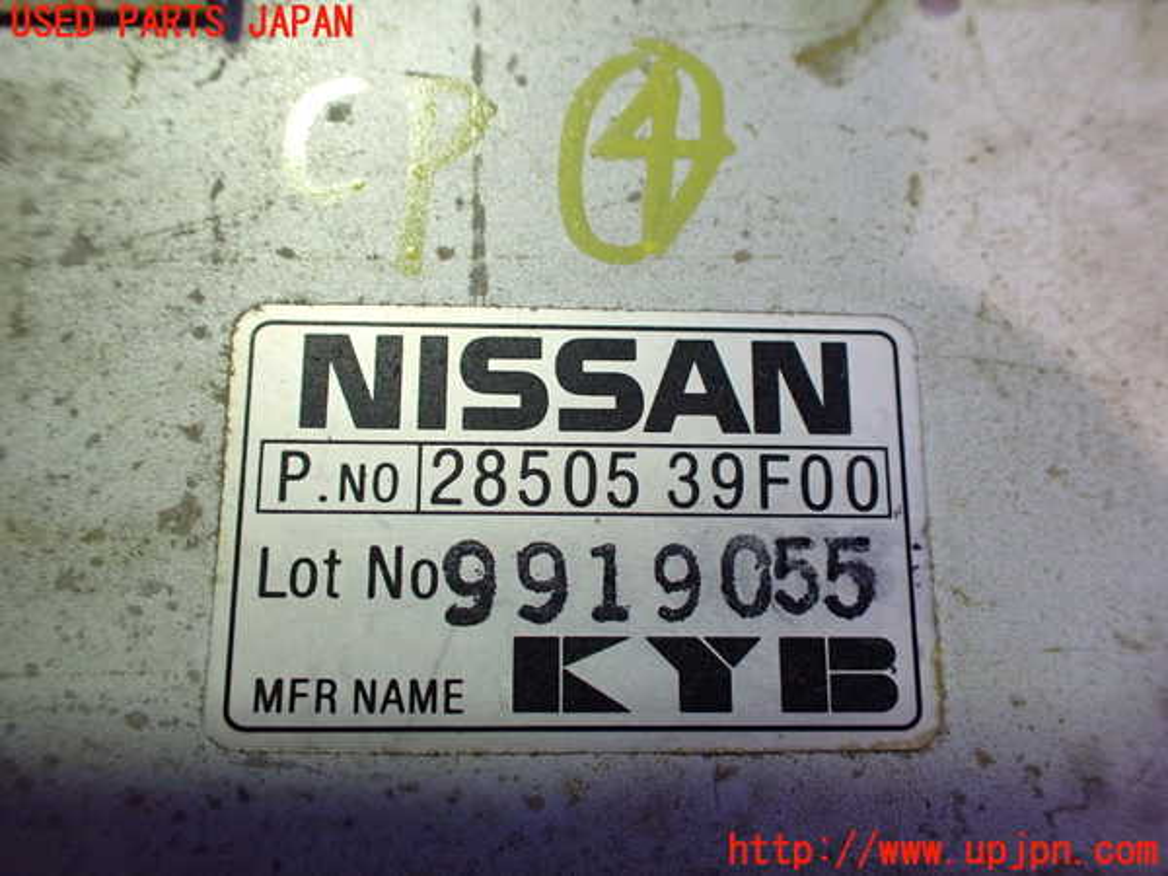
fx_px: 1012
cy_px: 438
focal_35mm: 30
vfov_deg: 46.8
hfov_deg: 60.0
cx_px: 584
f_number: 2.3
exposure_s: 1/100
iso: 800
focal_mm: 5.4
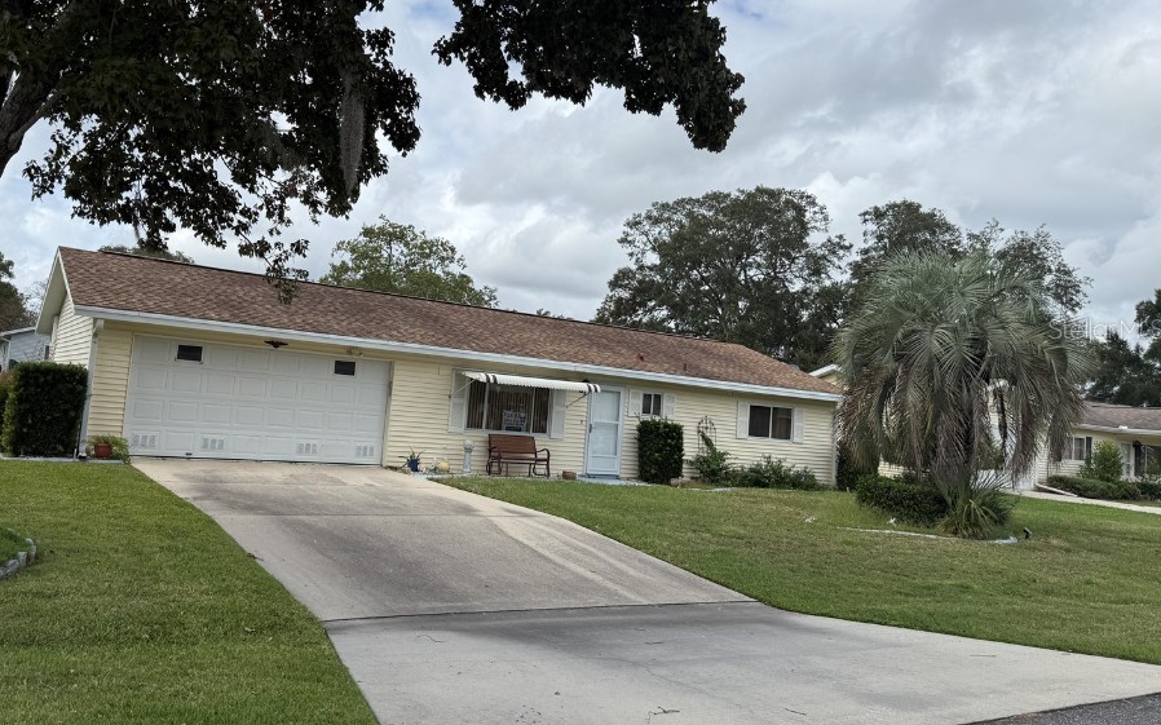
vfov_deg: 43.1
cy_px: 328
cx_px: 508
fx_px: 917
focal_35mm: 29
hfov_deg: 64.4
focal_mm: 6.76
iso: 80
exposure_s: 1/5714
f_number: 1.78
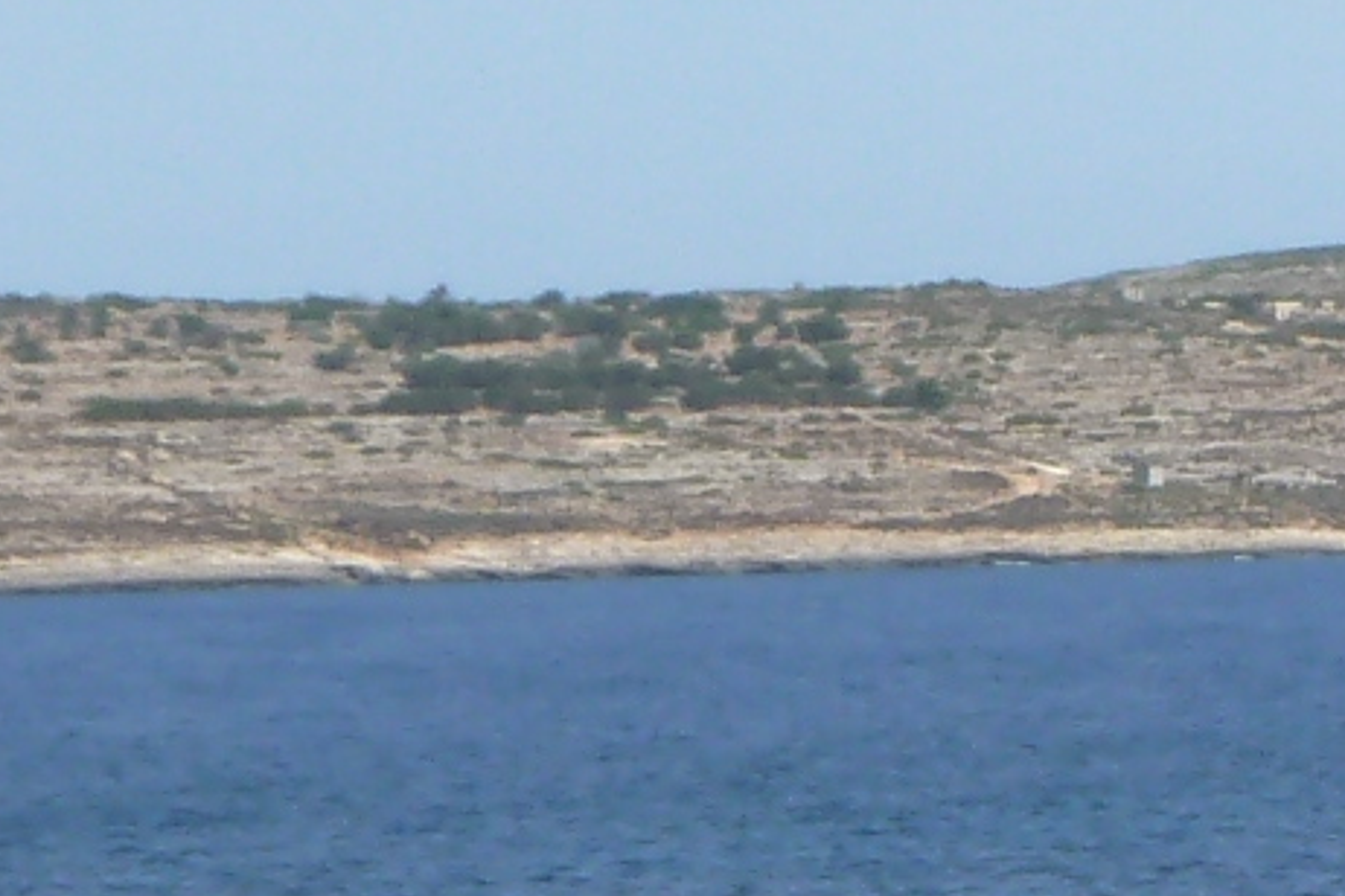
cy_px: 1606
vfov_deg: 4.5
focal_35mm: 300
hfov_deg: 6.8
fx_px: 11207
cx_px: 1351
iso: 80
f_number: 5
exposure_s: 1/500
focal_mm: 8.5
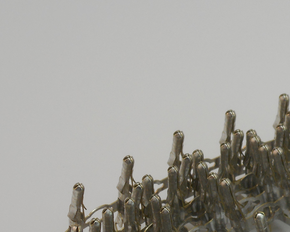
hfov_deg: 8.5
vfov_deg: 6.8
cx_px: 292
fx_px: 1940
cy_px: 257
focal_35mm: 226
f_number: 5.6
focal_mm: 15.9
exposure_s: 1/60
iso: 140
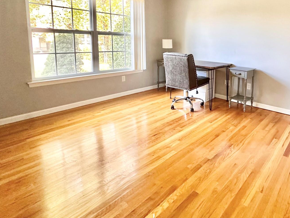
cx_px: 209
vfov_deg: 58.7
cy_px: 62
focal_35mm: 22
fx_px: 184
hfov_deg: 72.3
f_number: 2.2
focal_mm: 2.22
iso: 320
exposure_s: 1/60
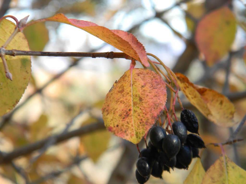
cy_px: 92
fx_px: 974
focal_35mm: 137
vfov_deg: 10.8
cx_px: 123
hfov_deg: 14.4
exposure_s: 1/30
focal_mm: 33.1
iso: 82
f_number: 5.2
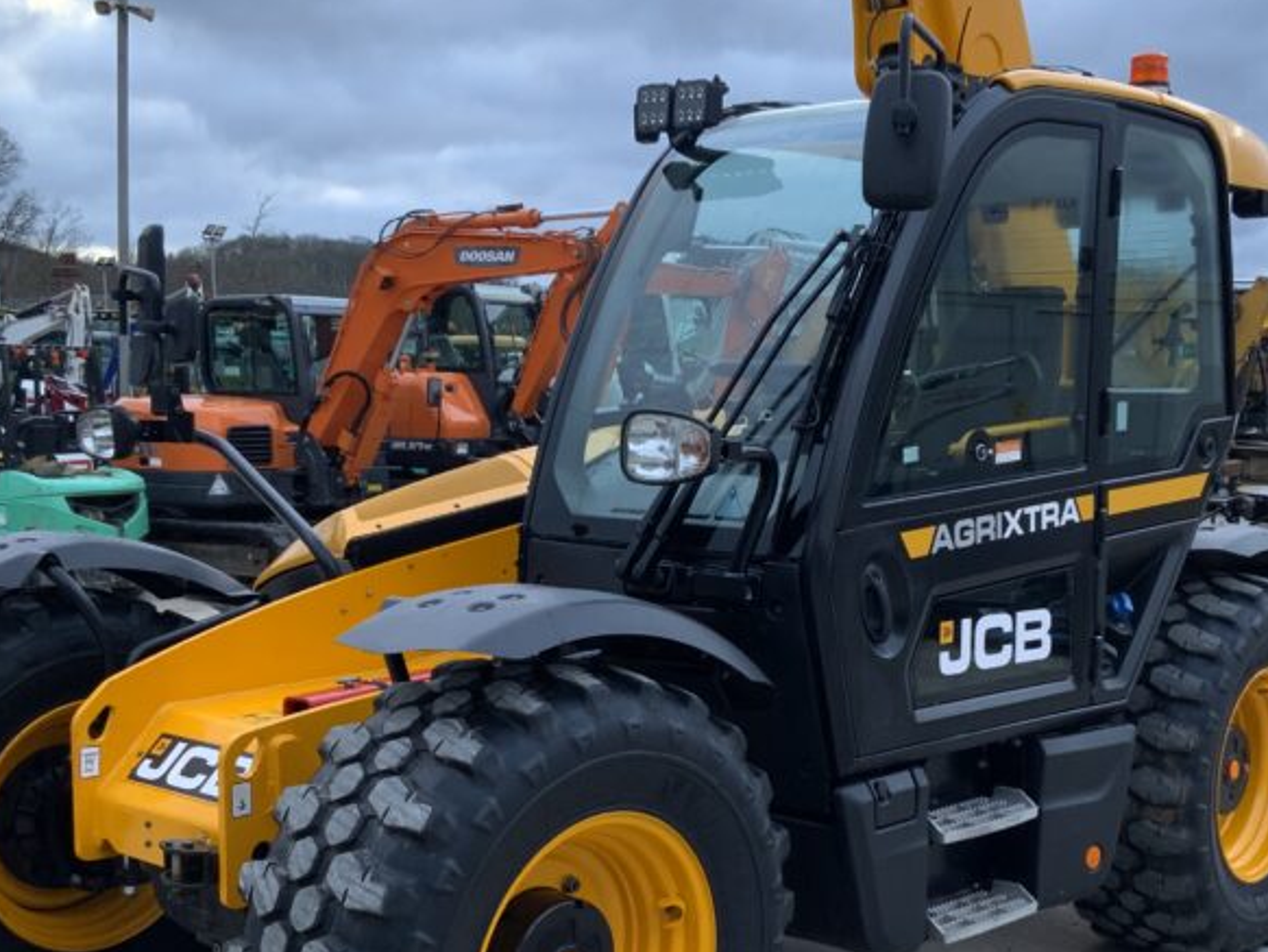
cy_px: 647
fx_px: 1869
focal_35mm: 51
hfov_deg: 37.4
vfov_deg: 28.4
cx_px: 749
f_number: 1.8
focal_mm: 3
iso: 32
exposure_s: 1/122
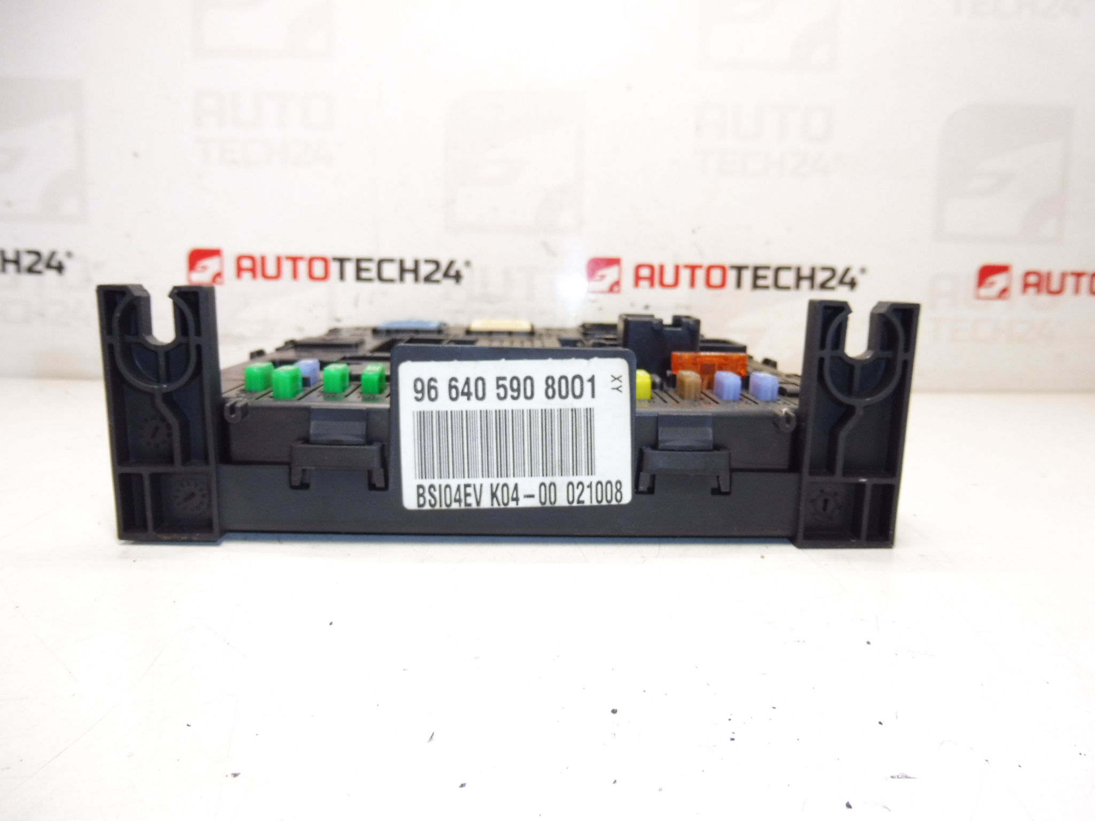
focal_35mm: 24
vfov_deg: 56.8
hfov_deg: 71.6
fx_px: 759
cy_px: 410
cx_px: 548
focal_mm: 4.3
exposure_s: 1/80
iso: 200
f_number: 3.5
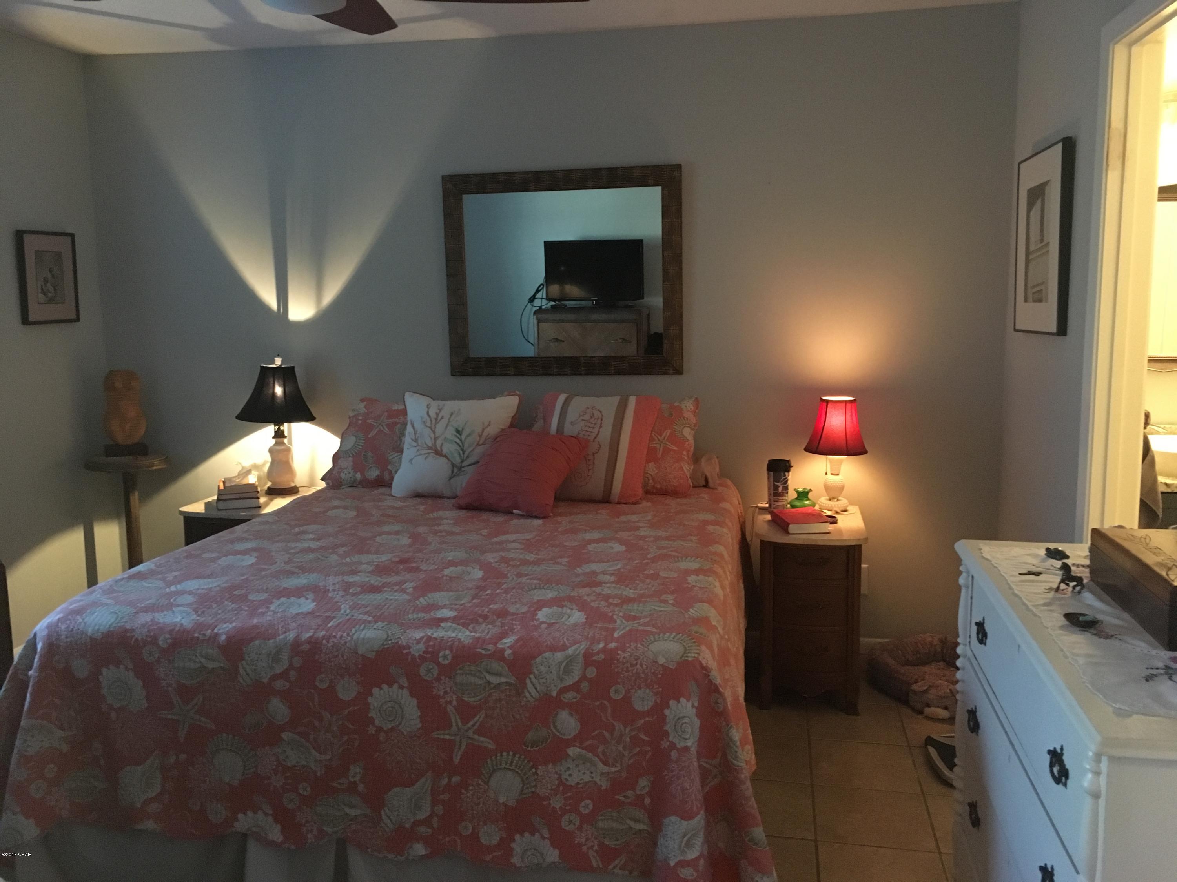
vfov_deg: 48.2
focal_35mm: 29
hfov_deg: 61.7
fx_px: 986
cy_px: 441
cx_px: 588
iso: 320
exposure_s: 1/15
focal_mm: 4.15
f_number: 2.2
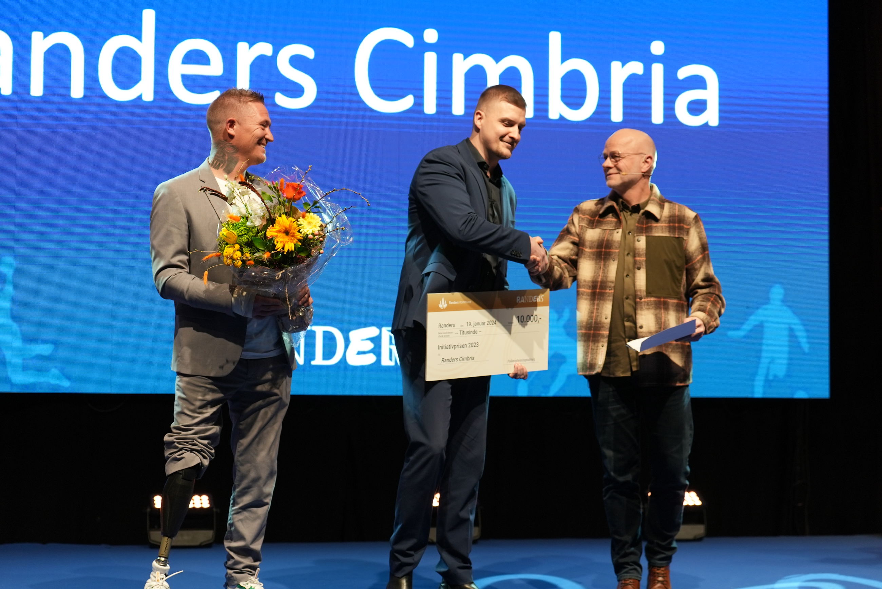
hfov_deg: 28.8
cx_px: 441
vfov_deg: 19.5
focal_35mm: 70
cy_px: 294
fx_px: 1716
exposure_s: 1/160
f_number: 4
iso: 1000
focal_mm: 70
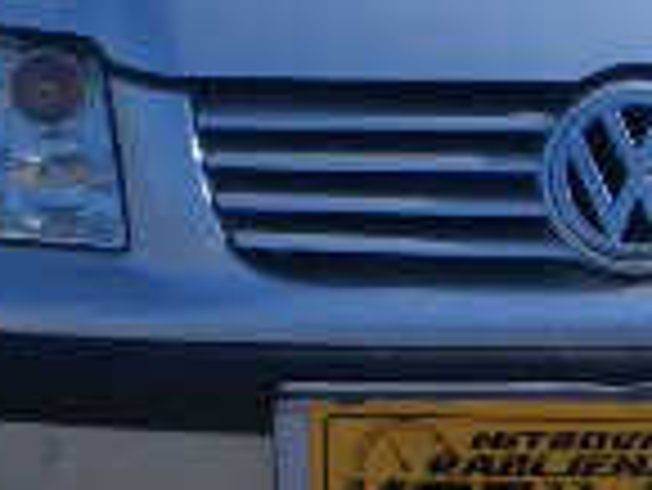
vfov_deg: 9.6
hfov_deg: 12.6
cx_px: 724
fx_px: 2903
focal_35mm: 154
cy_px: 108
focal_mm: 5.8
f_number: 4.3
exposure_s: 1/500
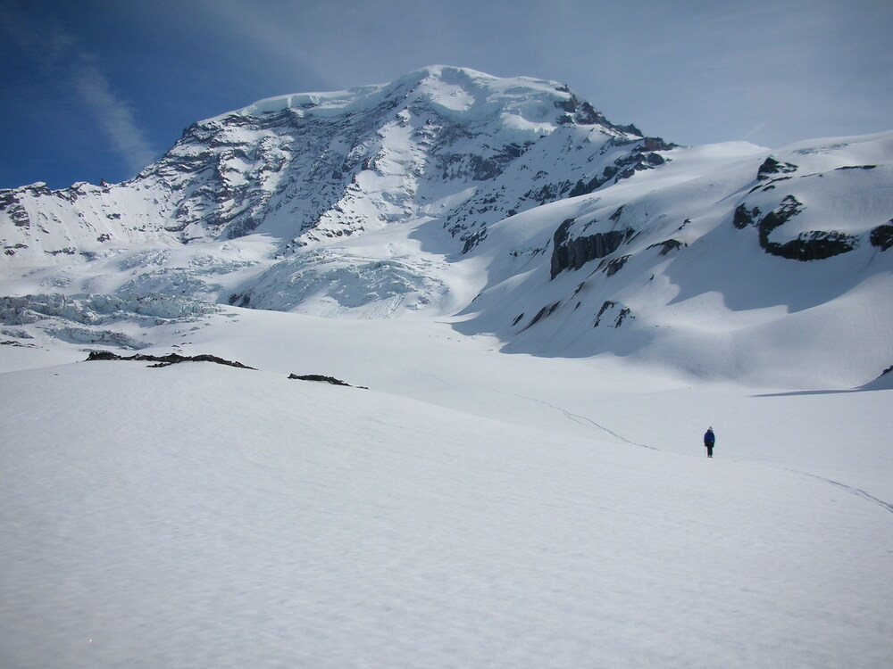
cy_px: 334
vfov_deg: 40.7
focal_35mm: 35
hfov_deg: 52.6
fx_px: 903
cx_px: 446
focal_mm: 5.8
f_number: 8.5
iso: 50
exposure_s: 1/250
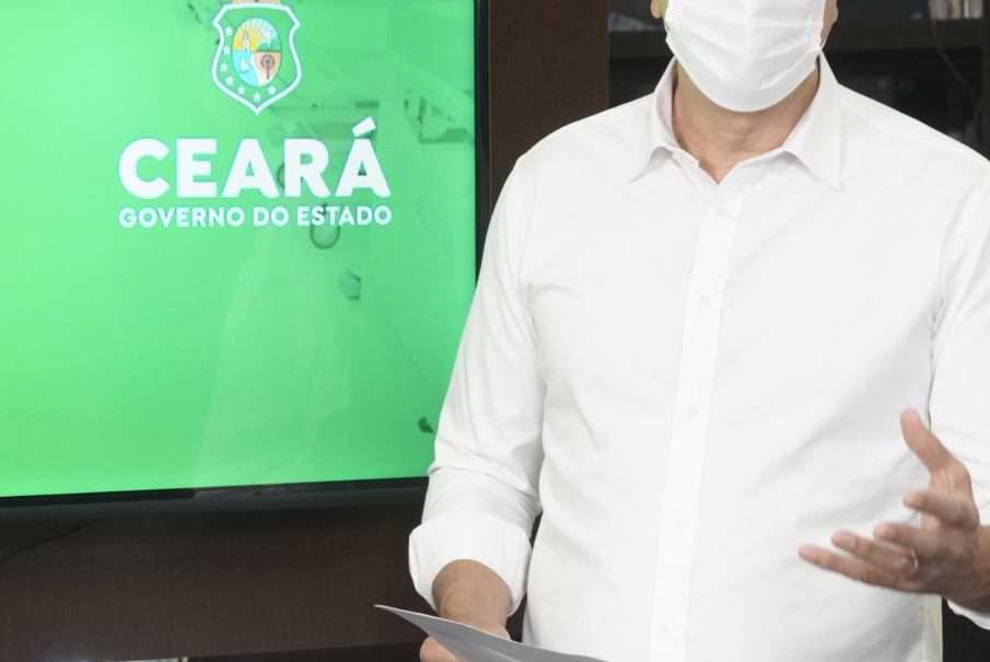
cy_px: 234
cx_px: 254
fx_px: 3440
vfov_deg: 11.0
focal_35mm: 125
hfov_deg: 16.3
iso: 5000
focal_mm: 70
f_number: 7.1
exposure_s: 1/80
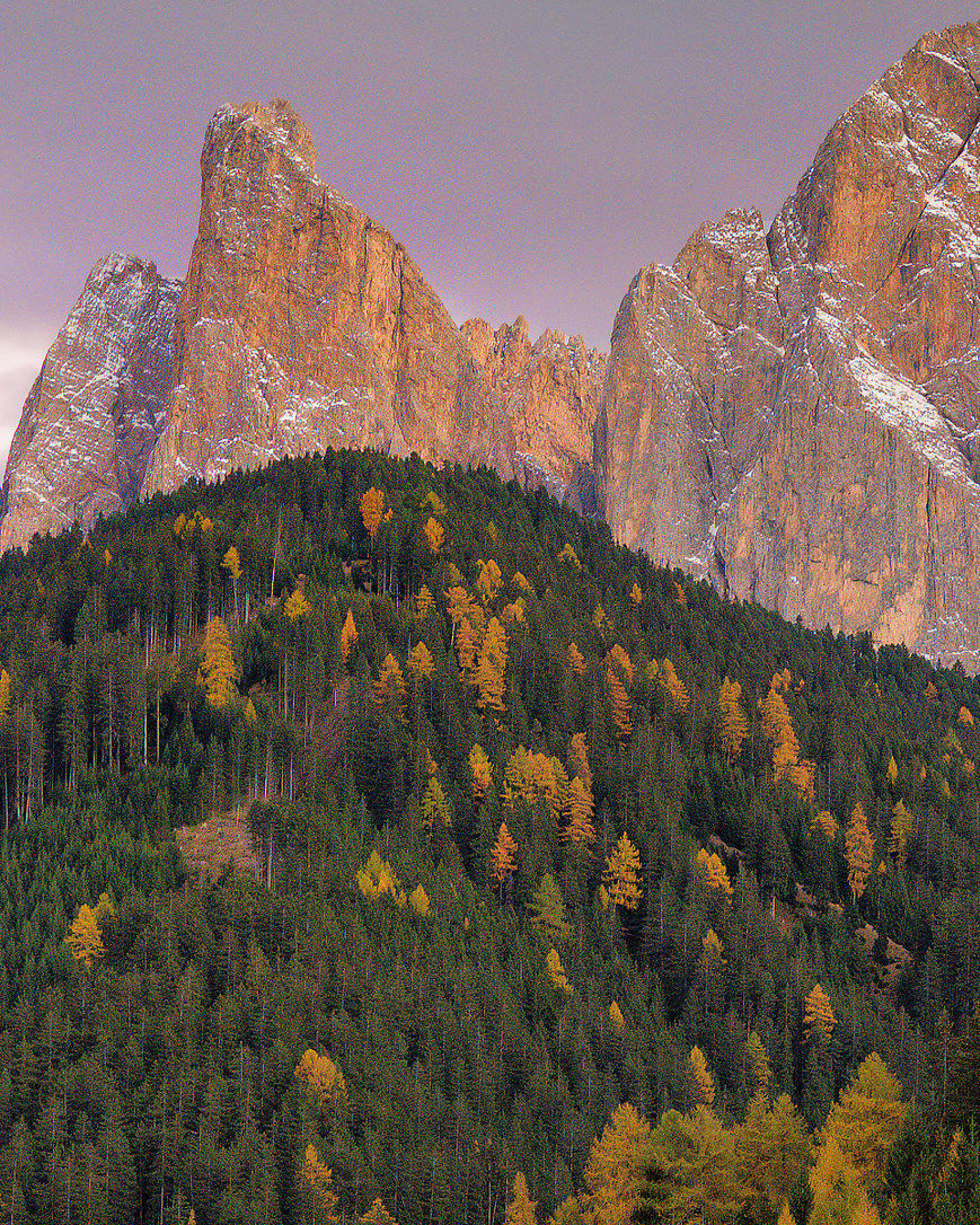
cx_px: 848
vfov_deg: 10.9
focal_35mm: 176
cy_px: 853
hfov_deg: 8.8
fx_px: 6380
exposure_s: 1/50
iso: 1600
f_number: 4.5
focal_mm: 85
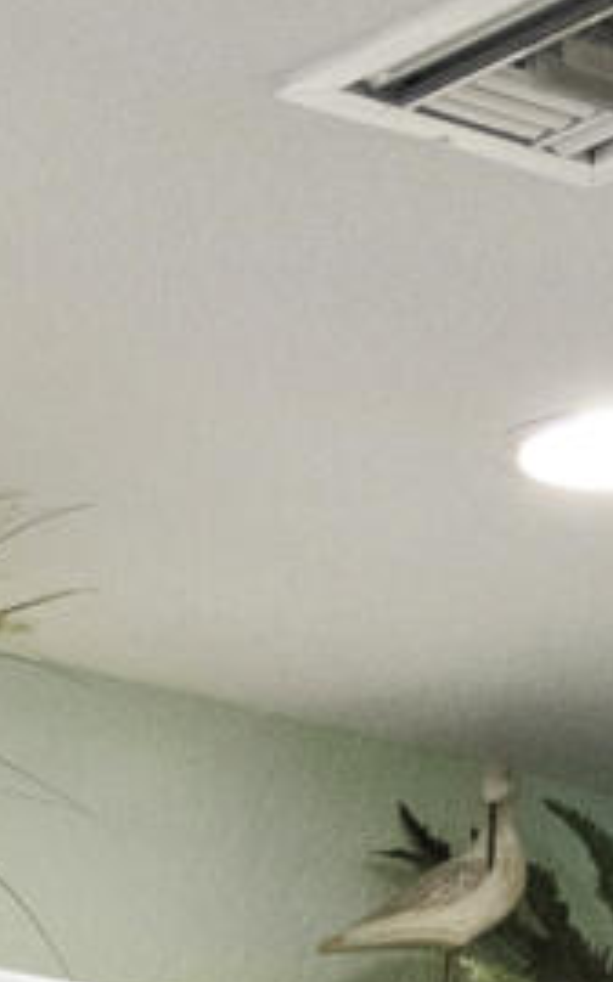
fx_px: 5020
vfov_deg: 10.0
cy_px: 2201
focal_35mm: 188
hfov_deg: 6.9
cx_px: -120
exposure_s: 1/10
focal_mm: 11
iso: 320
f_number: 6.3
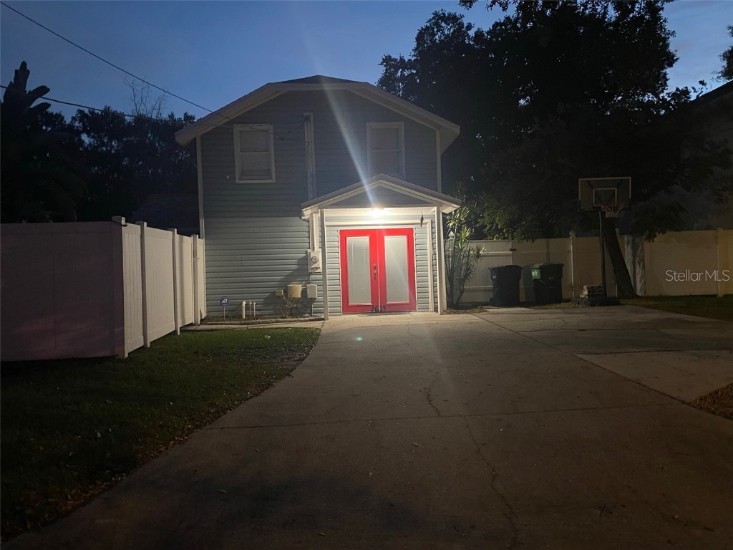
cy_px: 275
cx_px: 366
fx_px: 551
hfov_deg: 67.3
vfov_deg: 53.1
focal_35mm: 26
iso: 1000
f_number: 1.8
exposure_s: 1/30
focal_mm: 4.25
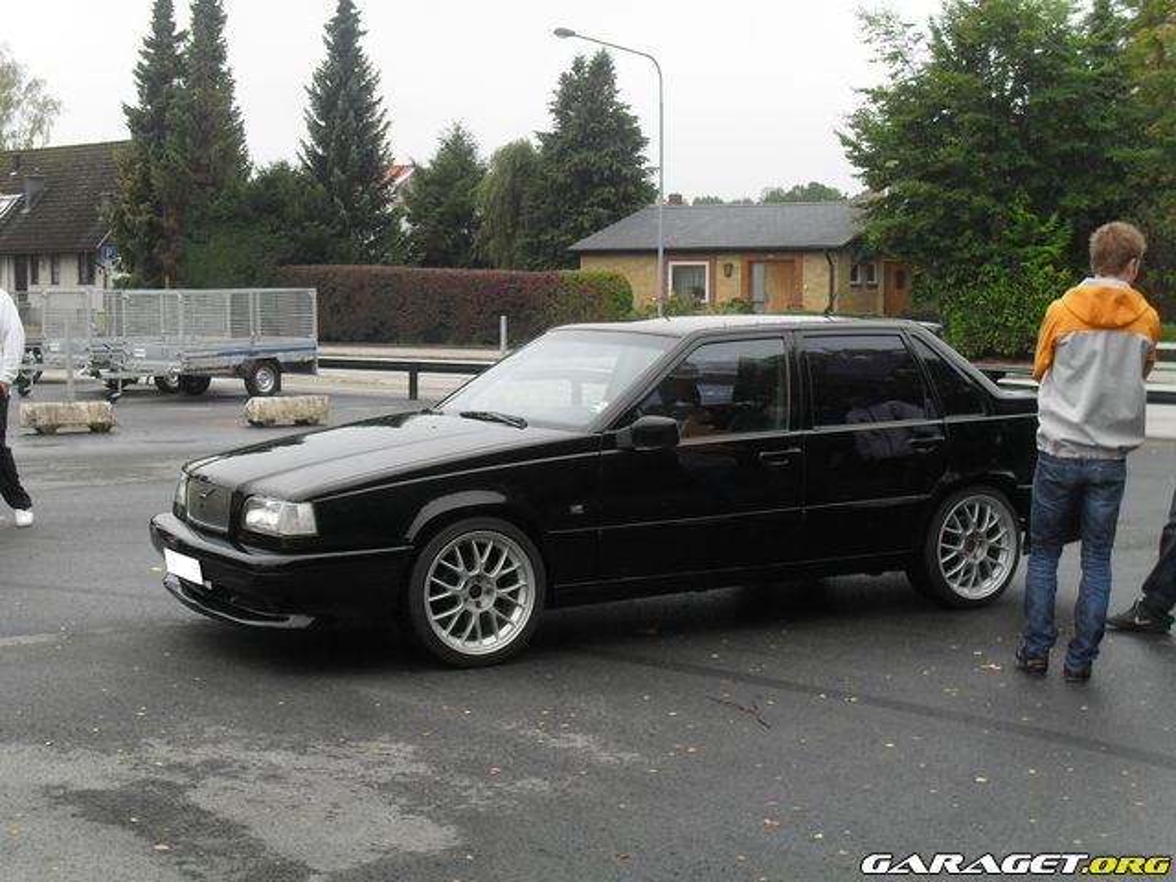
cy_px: 441
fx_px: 1665
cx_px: 588
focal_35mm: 49
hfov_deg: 38.9
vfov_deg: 29.7
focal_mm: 8.7
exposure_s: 1/180
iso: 100
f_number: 3.9
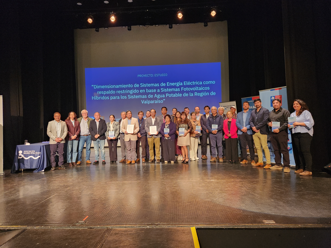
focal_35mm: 23
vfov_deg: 58.9
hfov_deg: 73.9
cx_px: 166
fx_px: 220
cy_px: 124
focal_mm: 5.4
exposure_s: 1/60
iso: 800
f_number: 1.8
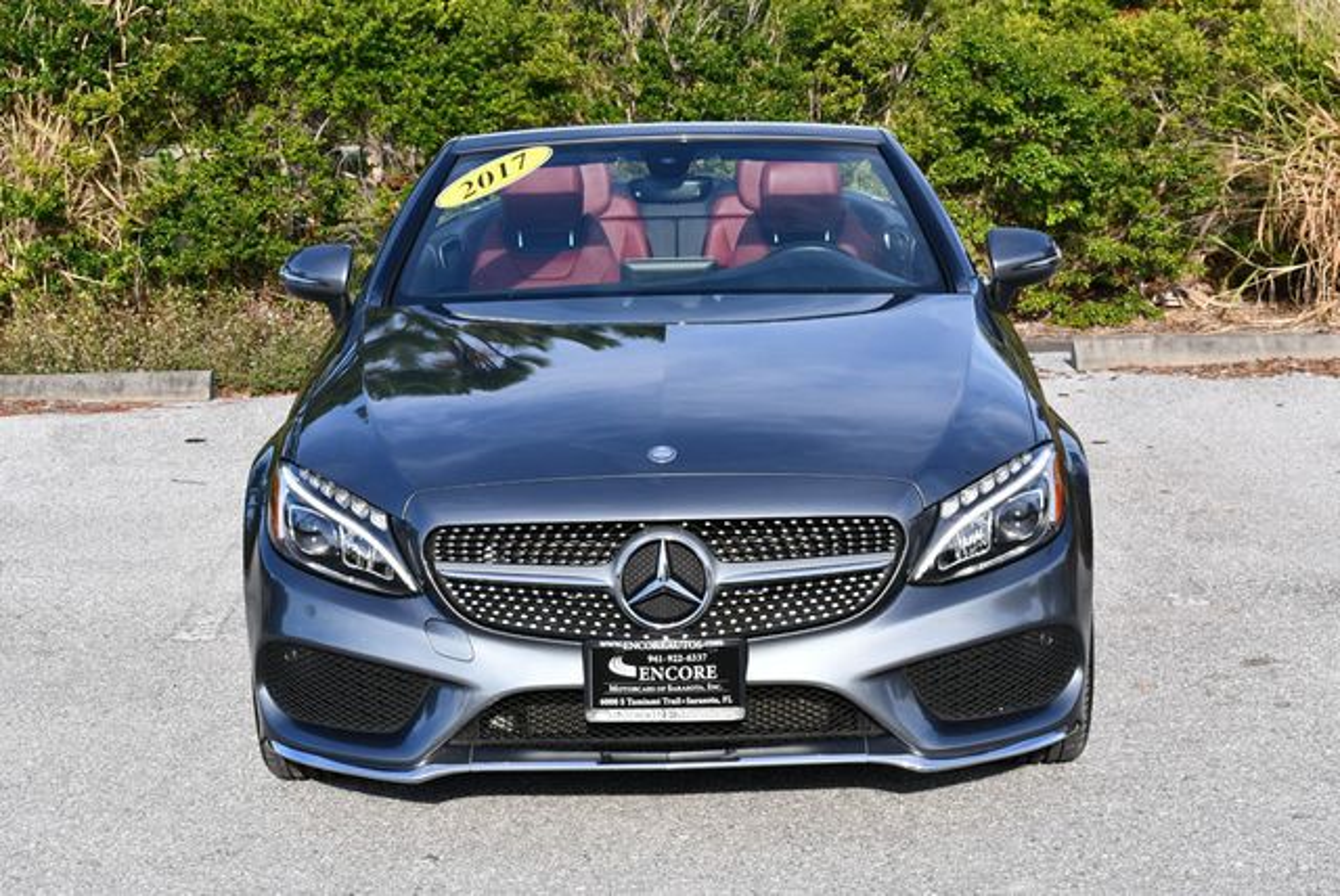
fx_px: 2682
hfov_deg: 28.0
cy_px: 448
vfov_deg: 19.0
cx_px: 670
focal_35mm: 72
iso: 160
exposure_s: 1/250
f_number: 8
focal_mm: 36
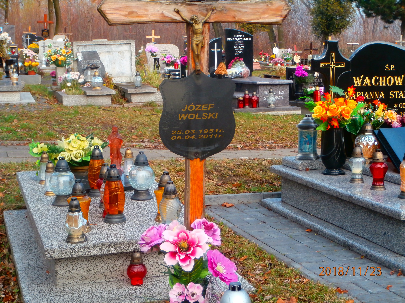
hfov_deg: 28.6
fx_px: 796
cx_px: 202
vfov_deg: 21.6
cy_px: 152
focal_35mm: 68
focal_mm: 12.1
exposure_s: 1/125
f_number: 4.7
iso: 100
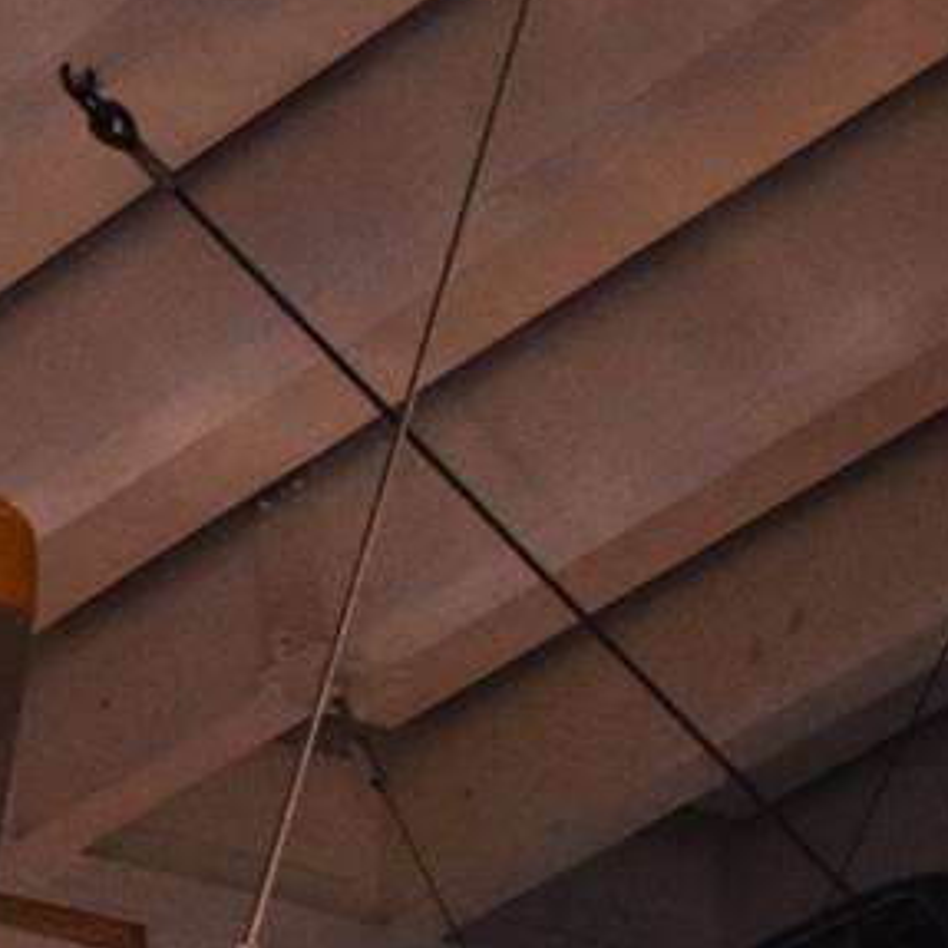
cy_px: 1445
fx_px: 7695
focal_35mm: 248
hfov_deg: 6.9
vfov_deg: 6.9
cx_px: -776
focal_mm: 35
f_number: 4.5
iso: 3200
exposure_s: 1/60
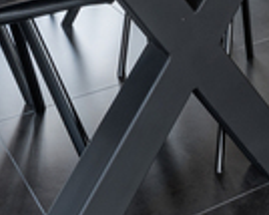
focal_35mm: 90
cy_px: -271
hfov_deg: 21.0
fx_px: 716
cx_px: 221
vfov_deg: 13.4
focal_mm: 16
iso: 200
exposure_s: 1/2.5
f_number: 11
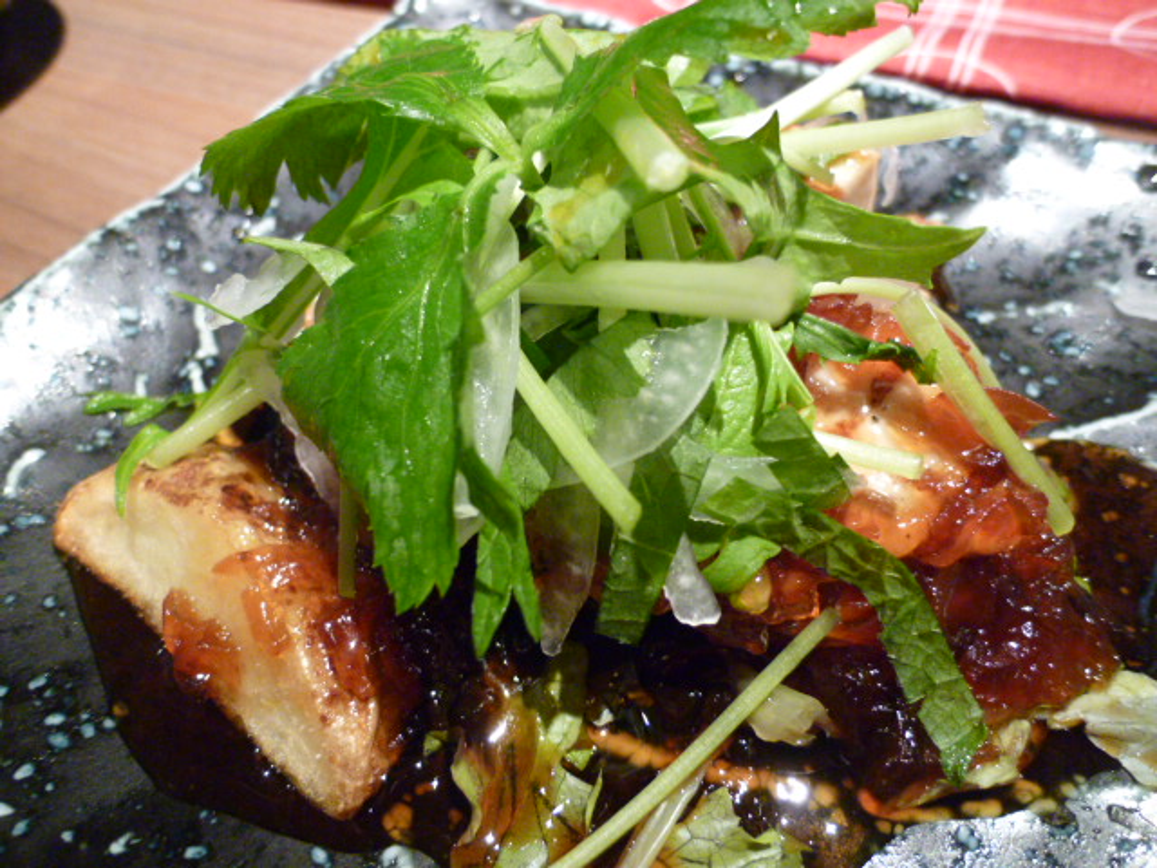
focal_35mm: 24
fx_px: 802
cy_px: 434
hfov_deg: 71.6
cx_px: 578
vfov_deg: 56.8
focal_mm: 4.3
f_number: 2.2
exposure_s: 1/15
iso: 400
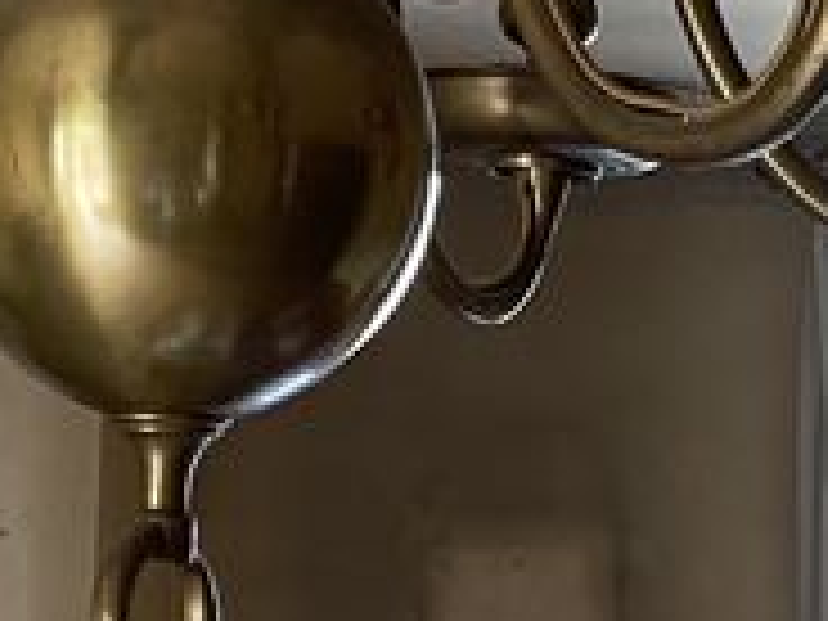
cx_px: 189
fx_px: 3373
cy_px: -688
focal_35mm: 141
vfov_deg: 9.7
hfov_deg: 13.9
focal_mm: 4.2
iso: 160
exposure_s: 1/44
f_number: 1.6
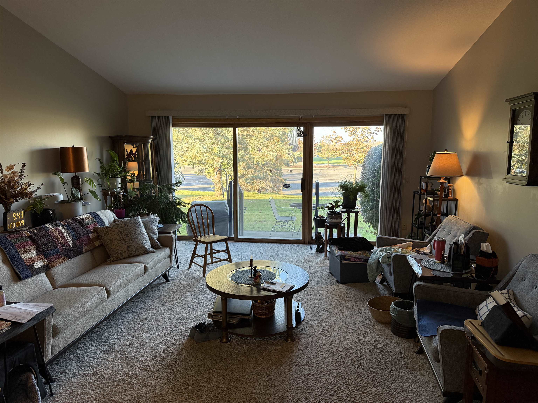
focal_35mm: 24
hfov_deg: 71.6
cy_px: 202
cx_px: 269
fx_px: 373
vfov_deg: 56.8
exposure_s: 1/156
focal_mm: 6.76
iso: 200
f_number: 1.78
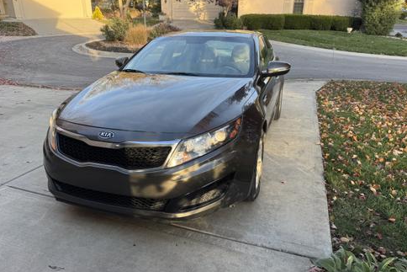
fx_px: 294
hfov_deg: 69.4
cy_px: 129
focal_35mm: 26
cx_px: 197
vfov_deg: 49.6
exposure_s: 1/356
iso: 80
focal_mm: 6.76
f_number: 1.78
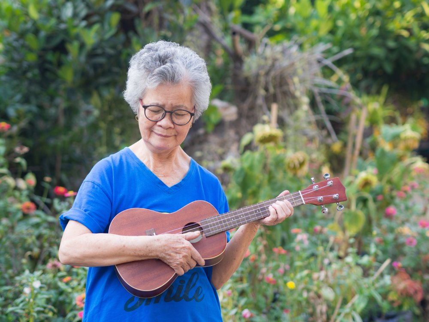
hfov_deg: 21.8
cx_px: 214
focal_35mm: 90
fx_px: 1115
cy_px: 161
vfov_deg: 16.4
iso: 200
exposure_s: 1/640
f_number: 2
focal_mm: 45
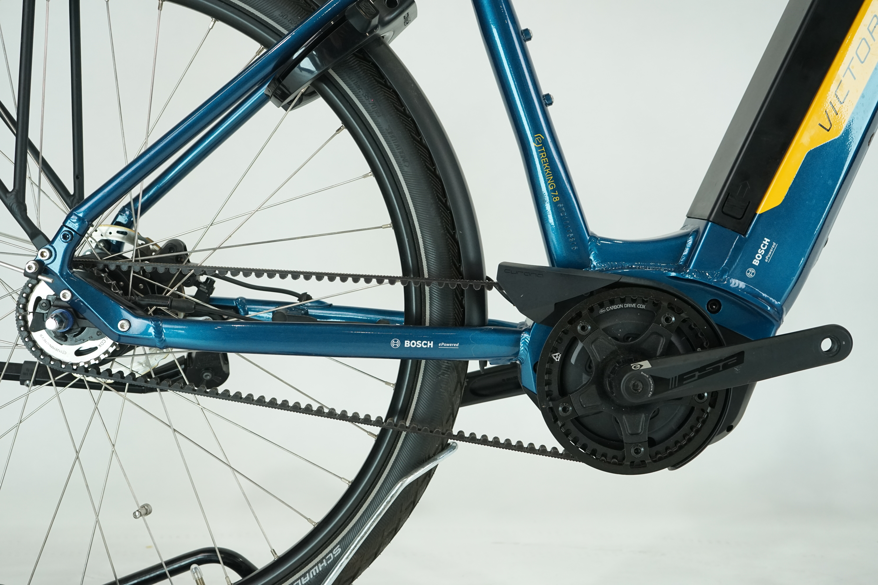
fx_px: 1024
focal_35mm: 42
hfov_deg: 46.4
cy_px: 292
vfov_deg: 31.9
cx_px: 439
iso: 1600
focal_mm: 42
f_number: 5.6
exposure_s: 1/200
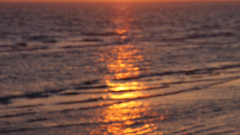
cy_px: 37
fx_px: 1184
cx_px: 181
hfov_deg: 11.5
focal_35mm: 186
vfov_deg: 6.5
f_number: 5.6
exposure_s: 1/500
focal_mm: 70
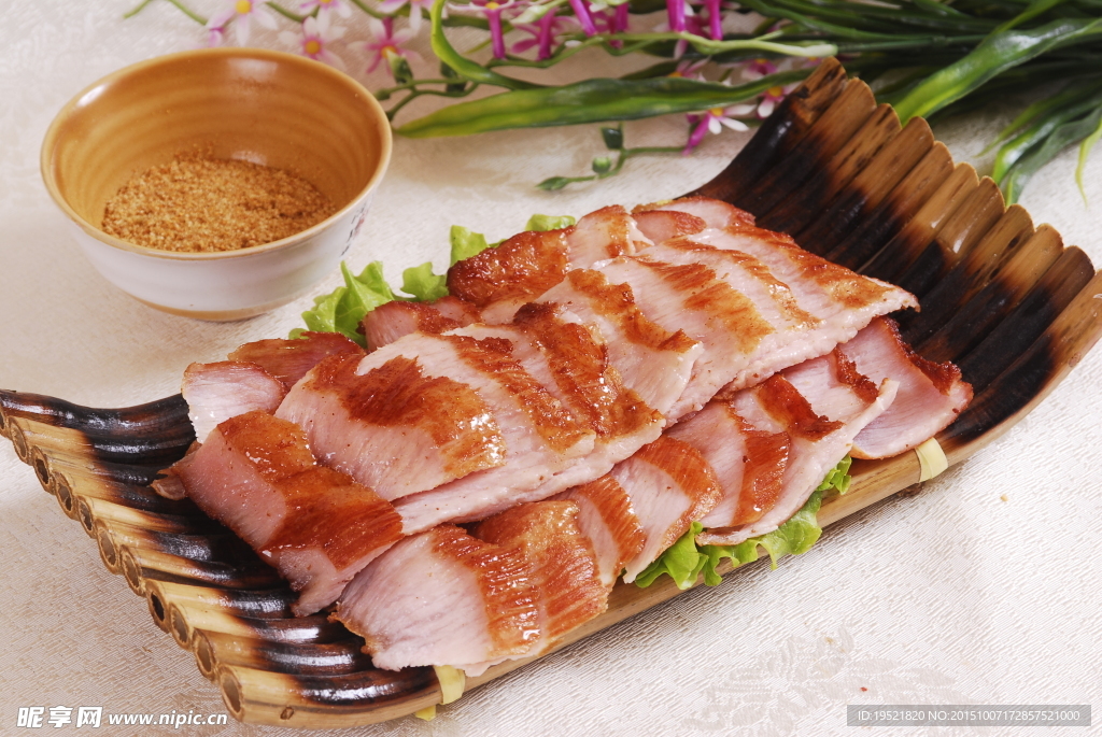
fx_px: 3907
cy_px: 368
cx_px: 551
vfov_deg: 10.8
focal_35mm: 128
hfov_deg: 16.1
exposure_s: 1/100
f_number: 10
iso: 100
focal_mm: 85
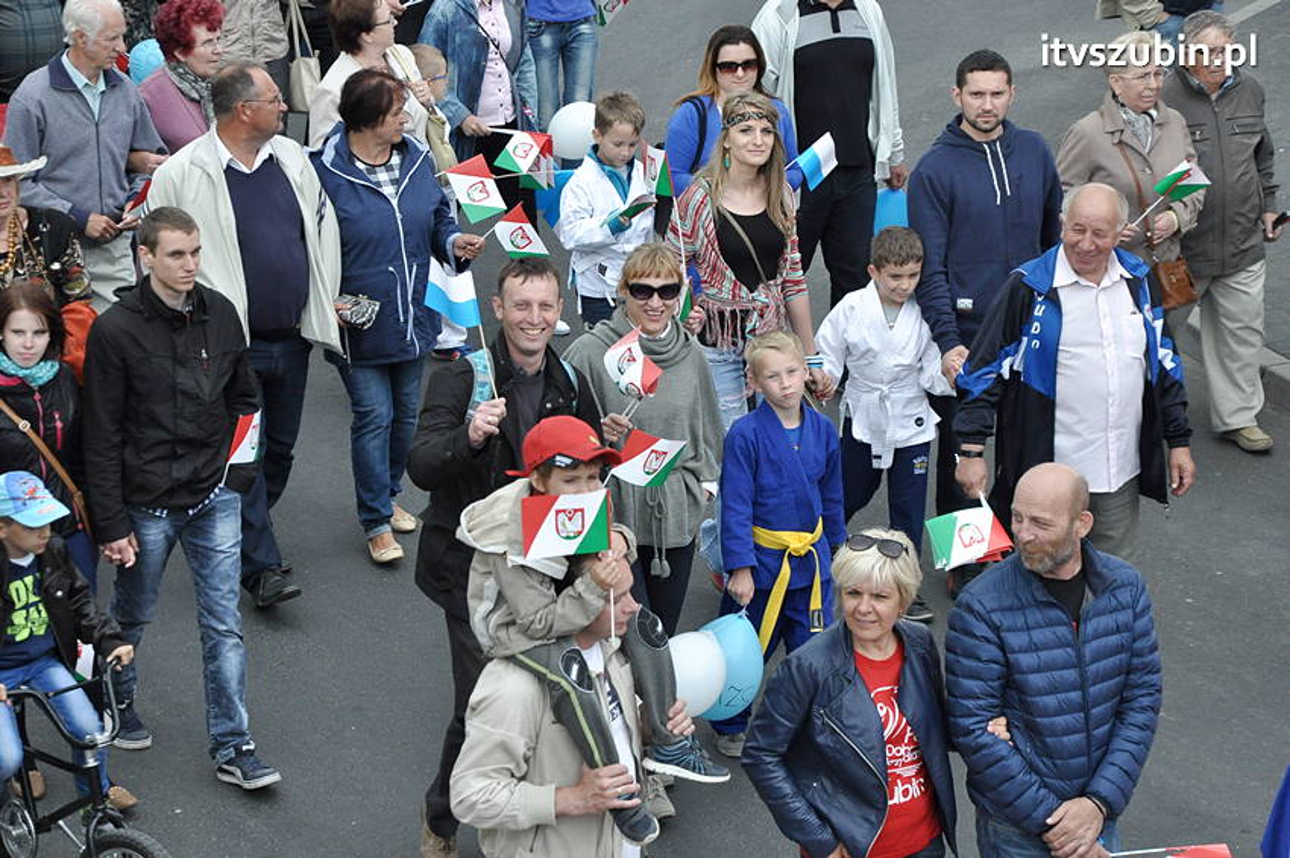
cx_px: 645
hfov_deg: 17.1
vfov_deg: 11.4
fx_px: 4296
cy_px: 429
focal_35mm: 120
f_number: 7.1
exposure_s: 1/800
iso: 1250
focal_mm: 80
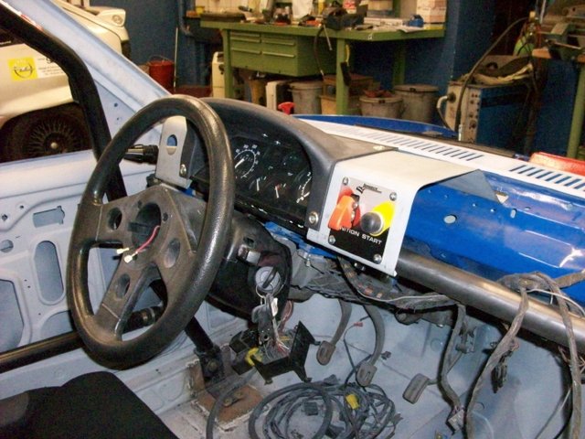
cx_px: 292
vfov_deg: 41.8
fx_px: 575
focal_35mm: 34
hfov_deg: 54.0
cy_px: 220
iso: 800
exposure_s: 1/128
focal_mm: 5.7
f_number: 2.8
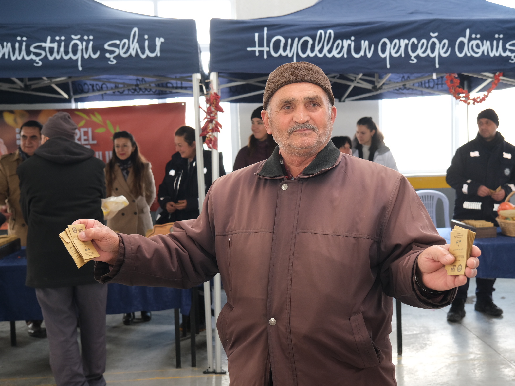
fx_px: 565
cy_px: 193
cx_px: 284
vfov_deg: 37.7
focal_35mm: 38
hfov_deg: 48.9
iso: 800
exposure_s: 1/60
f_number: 4
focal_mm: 23.5
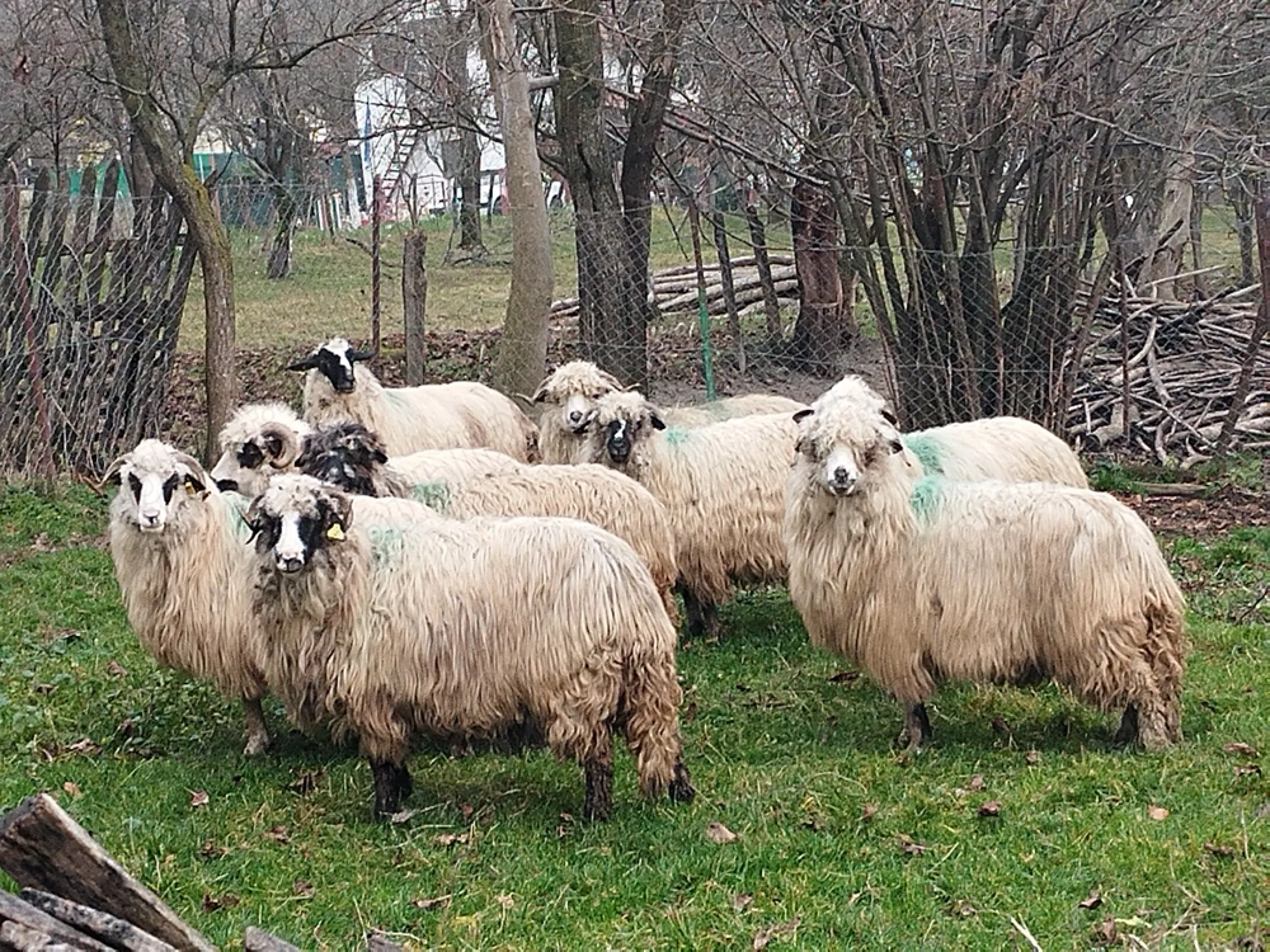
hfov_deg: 24.1
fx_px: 2972
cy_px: 476
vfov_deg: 18.2
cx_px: 635
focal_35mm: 81
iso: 194
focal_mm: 6.24
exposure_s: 1/100
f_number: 1.9
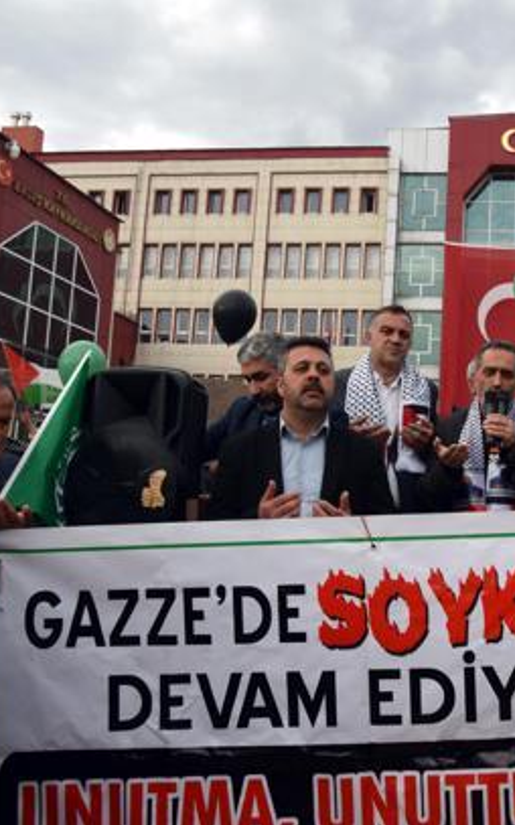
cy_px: 414
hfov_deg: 32.5
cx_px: 475
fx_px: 832
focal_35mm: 37
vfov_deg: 52.8
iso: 400
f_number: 8
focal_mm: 16
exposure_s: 1/250
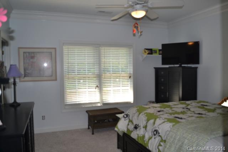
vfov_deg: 48.0
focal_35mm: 27
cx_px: 114
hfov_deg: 67.4
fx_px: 171
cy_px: 76
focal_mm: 18
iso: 360
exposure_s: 1/125
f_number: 4
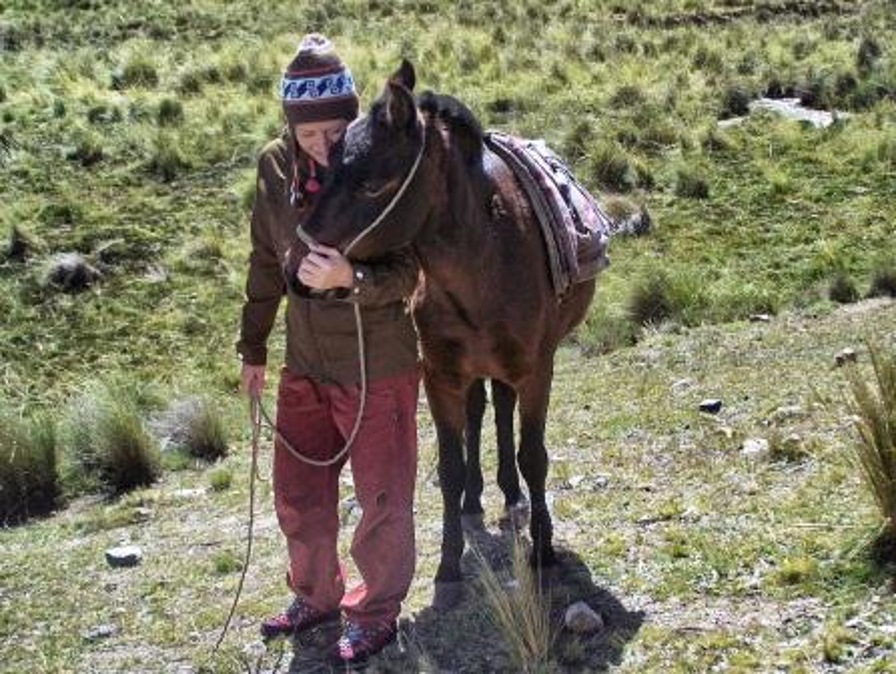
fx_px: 1736
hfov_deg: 28.9
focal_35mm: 67
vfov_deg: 22.0
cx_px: 448
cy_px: 337
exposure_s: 1/400
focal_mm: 11.1
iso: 80
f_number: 3.2
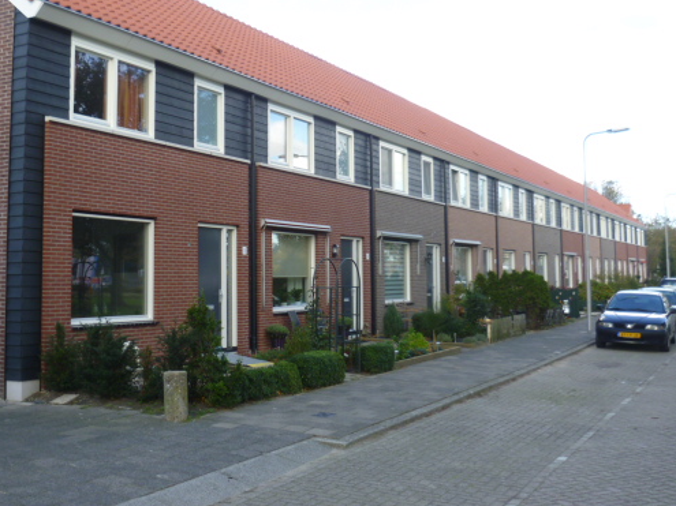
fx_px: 859
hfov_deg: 42.6
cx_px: 249
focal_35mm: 44
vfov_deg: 32.7
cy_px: 188
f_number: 3.2
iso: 80
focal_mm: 6.1
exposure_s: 1/160
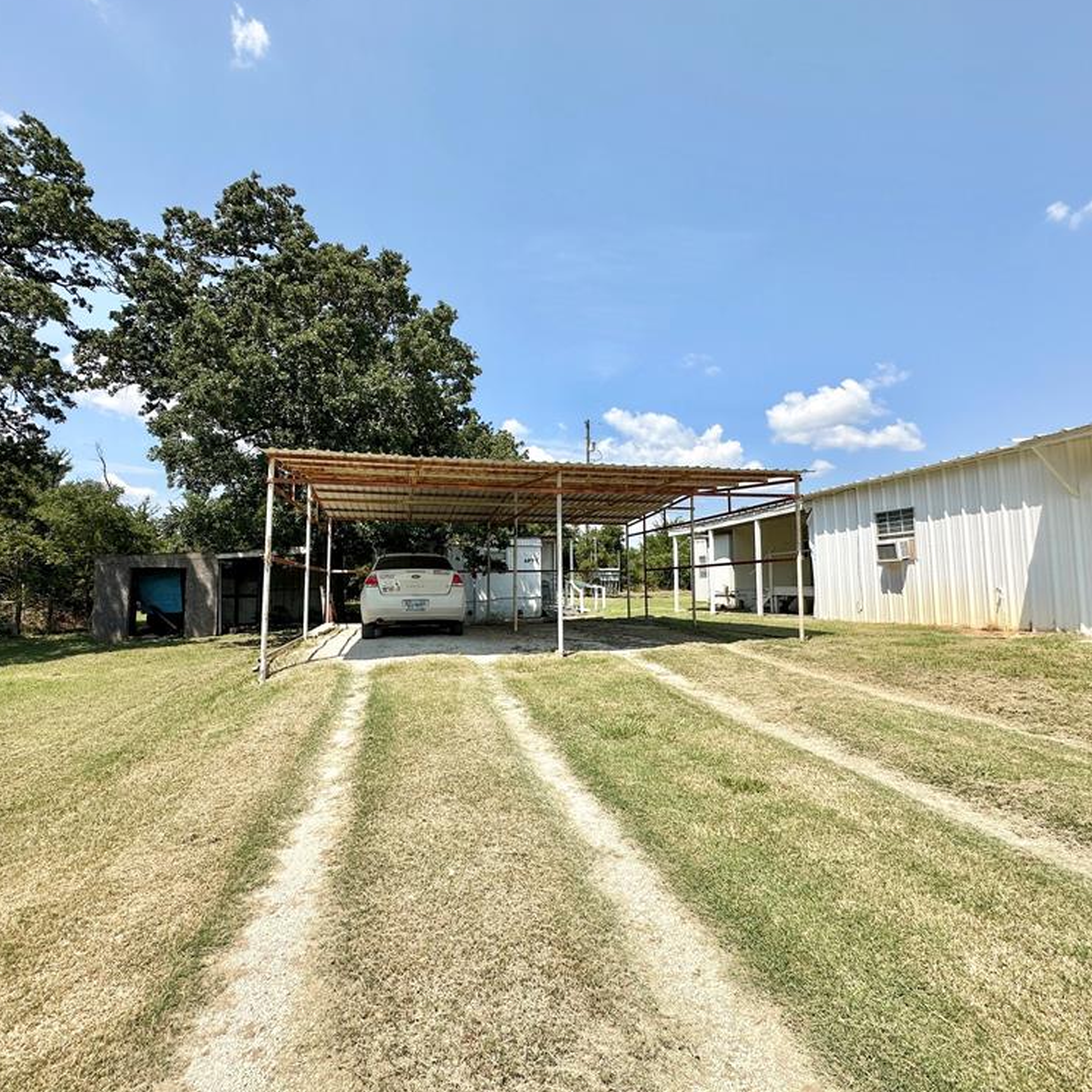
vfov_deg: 84.0
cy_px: 541
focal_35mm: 17
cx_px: 553
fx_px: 607
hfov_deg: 84.0
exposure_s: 1/2212
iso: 40
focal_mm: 2.22
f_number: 2.2
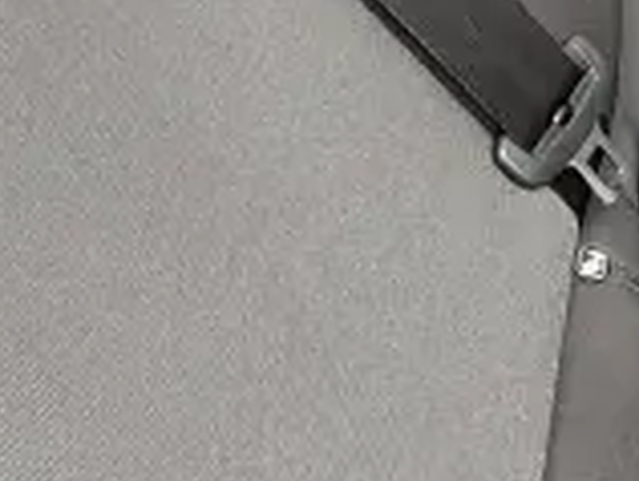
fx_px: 1719
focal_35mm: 93
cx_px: 902
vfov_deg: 14.3
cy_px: -340
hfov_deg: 19.0
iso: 319
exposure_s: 1/50
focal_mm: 5.56
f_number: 1.8
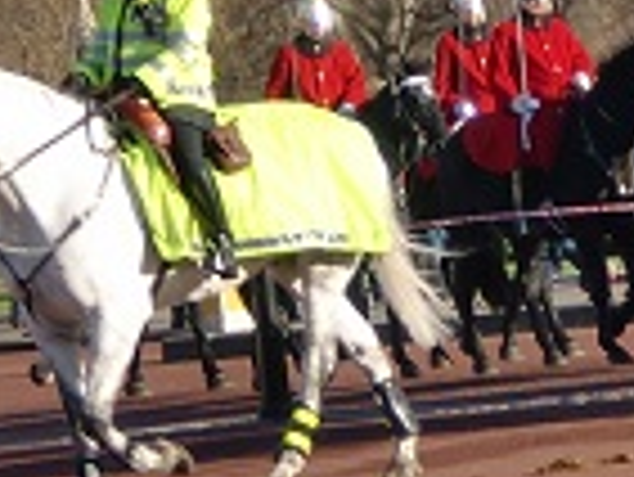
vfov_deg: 5.2
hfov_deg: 6.9
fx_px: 5243
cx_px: 652
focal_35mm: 286
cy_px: -20
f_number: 5.9
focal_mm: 18.9
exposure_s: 1/200
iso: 64
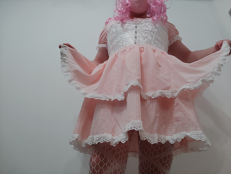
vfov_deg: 66.0
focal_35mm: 20
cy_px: 87
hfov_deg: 81.7
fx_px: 134
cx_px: 116
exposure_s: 1/33
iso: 94
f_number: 2.45
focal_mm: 3.49
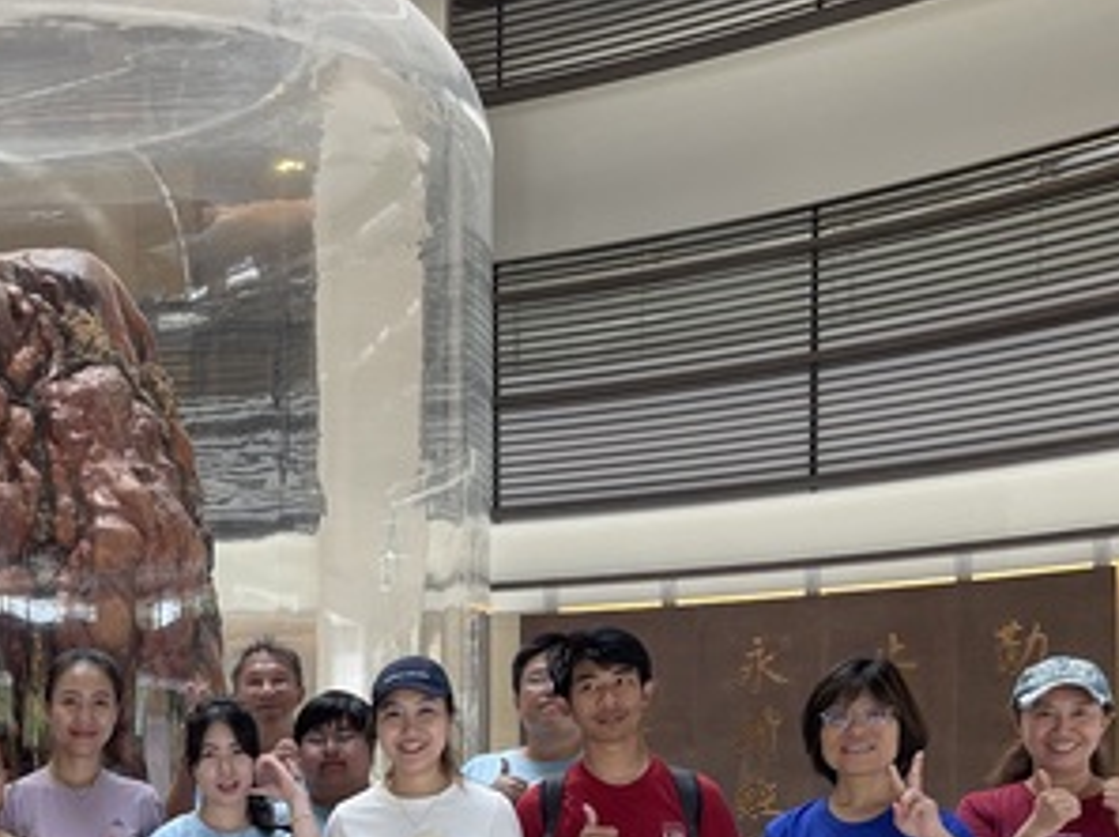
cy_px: 869
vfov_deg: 23.5
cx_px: 26
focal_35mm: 59
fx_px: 1905
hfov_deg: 30.6
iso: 100
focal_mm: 5.1
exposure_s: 1/121
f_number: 1.6
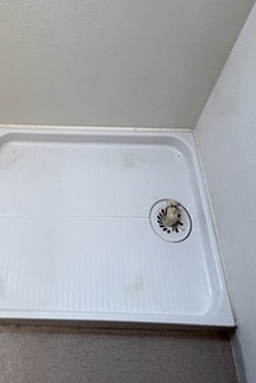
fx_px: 394
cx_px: 65
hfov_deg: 35.3
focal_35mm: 37
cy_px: 68
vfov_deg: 48.4
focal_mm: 2.22
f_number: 2.2
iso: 320
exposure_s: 1/120
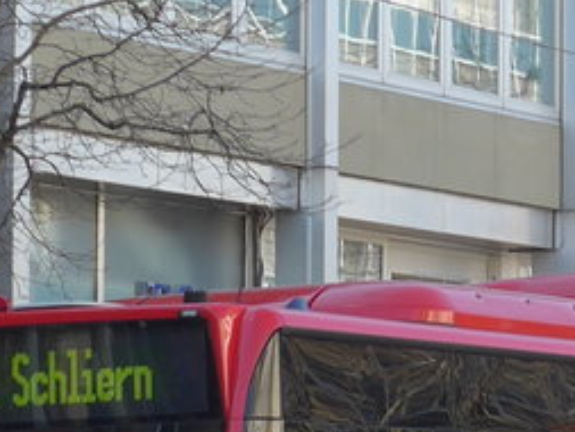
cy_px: 325
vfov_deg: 5.3
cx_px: 457
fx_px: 4653
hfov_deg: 7.1
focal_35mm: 280
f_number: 3.5
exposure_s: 1/250
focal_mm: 12
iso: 125
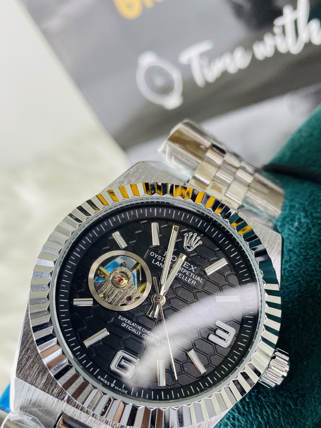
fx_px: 470
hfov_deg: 37.7
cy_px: 293
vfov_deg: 48.0
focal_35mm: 38
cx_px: 168
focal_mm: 4.25
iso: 64
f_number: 1.8
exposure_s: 1/100
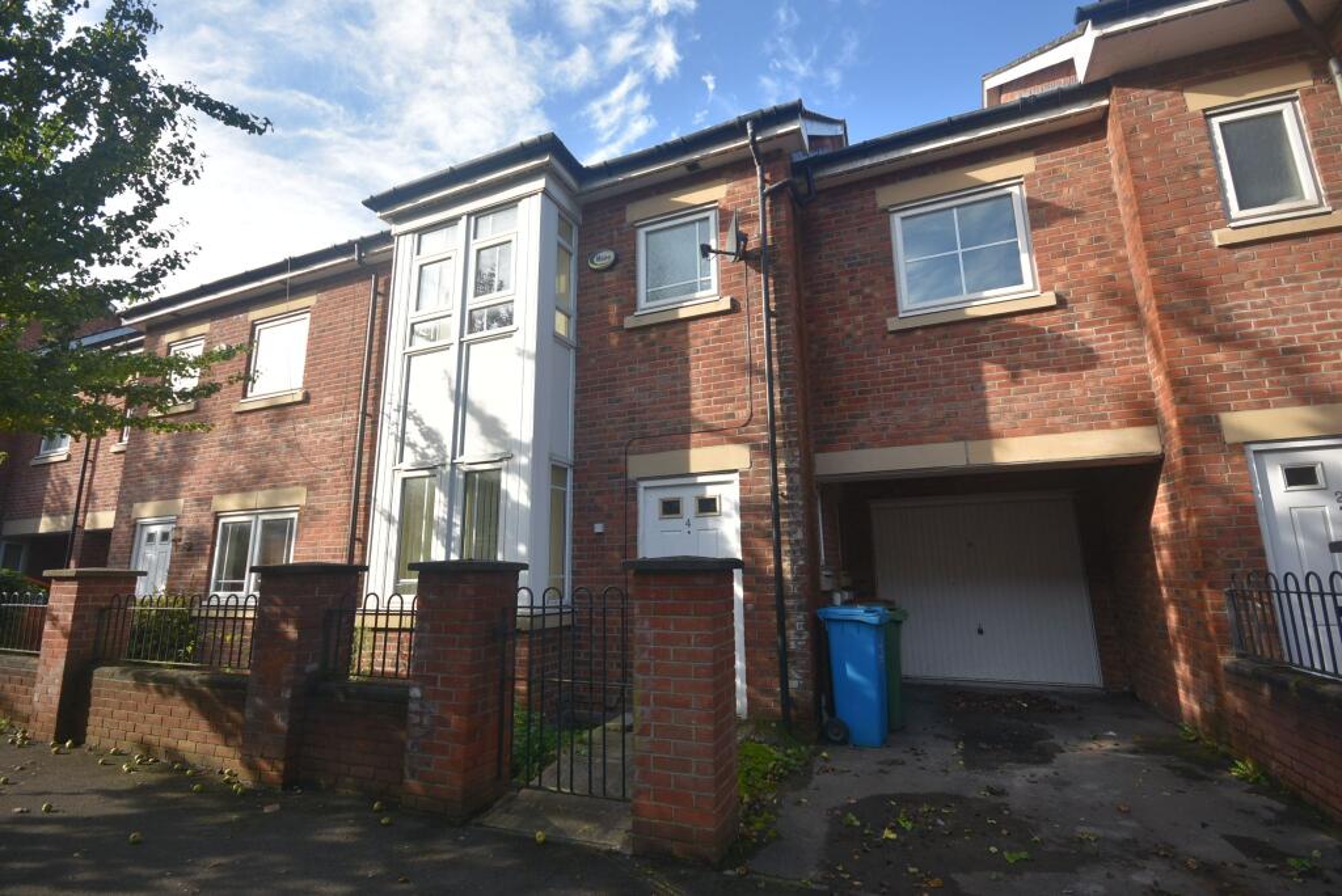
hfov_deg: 100.4
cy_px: 448
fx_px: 559
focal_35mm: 15
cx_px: 671
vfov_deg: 77.4
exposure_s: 1/160
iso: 100
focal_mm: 10
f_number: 6.3
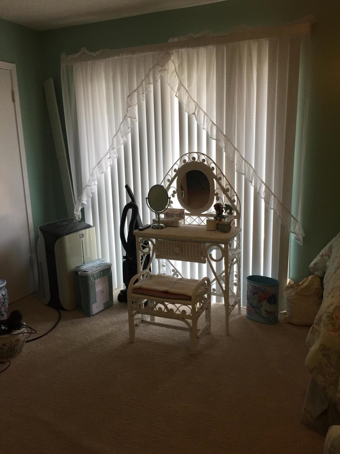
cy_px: 227
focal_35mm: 29
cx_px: 170
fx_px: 380
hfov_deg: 48.2
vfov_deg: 61.7
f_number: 2.2
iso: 50
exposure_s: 1/30
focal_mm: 4.15
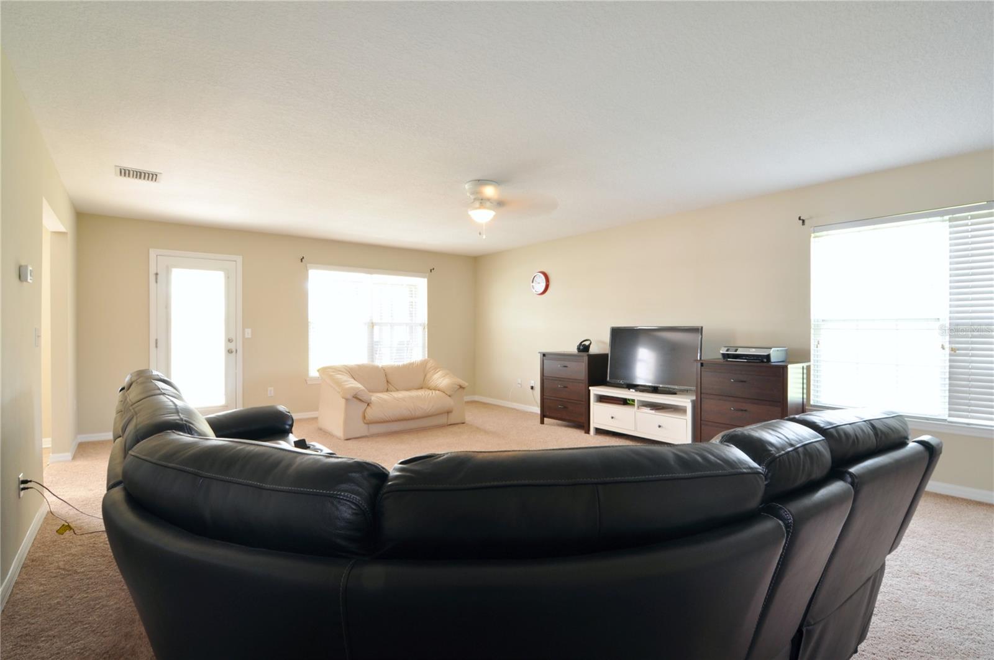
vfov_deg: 71.9
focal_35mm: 16
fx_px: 455
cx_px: 497
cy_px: 330
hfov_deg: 95.1
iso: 200
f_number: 13
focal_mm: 11
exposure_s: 1
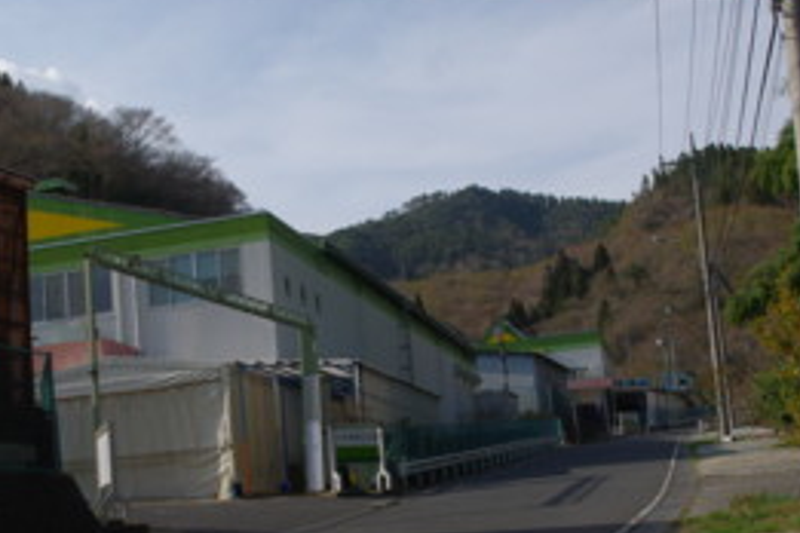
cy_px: 365
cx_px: 291
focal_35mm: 57
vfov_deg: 23.6
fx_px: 1267
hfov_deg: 34.8
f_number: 6.7
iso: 100
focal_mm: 22
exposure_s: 1/350
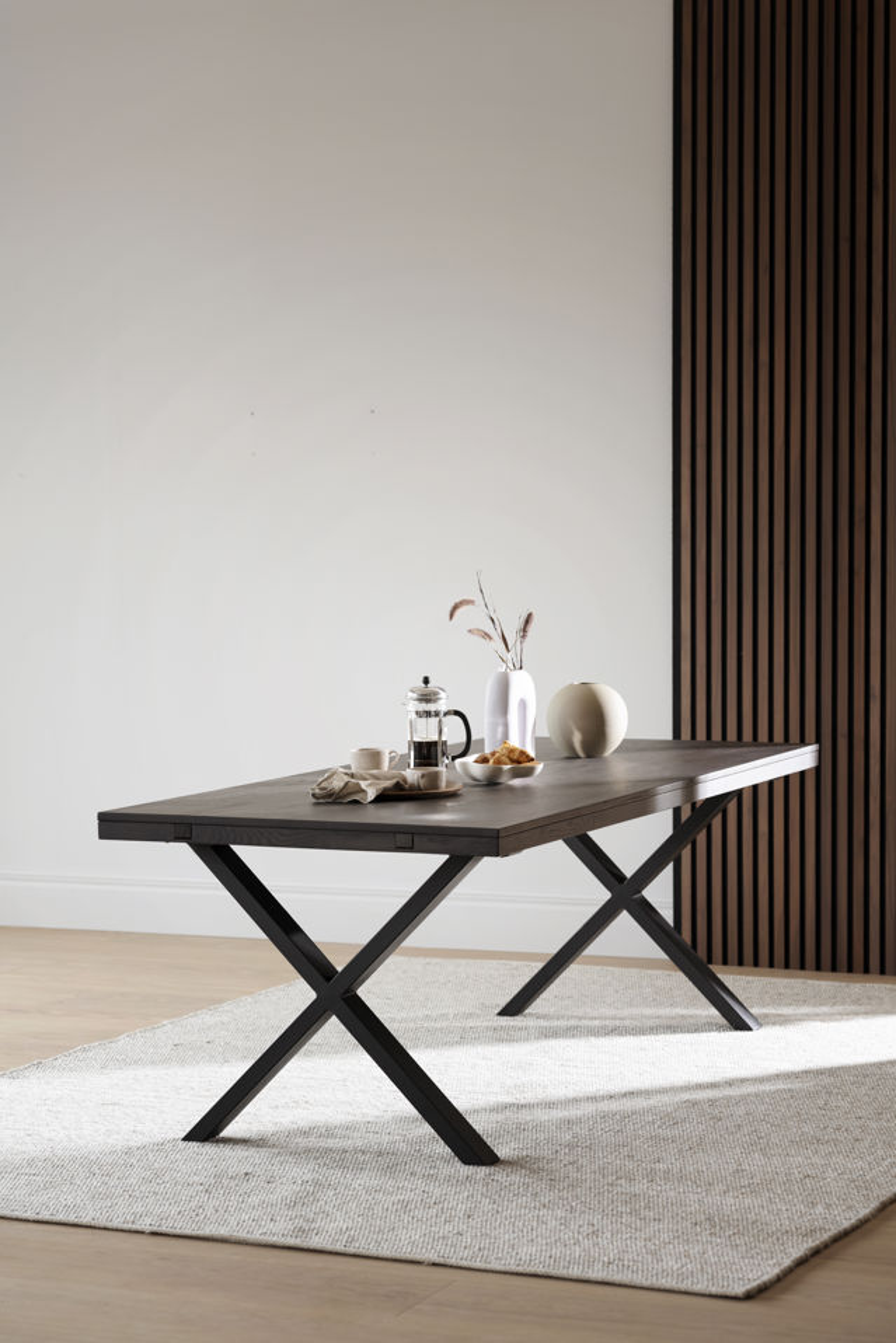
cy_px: 672
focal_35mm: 85
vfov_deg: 23.9
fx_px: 3172
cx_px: 448
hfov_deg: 16.1
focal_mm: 85
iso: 400
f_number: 4
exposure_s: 1/13
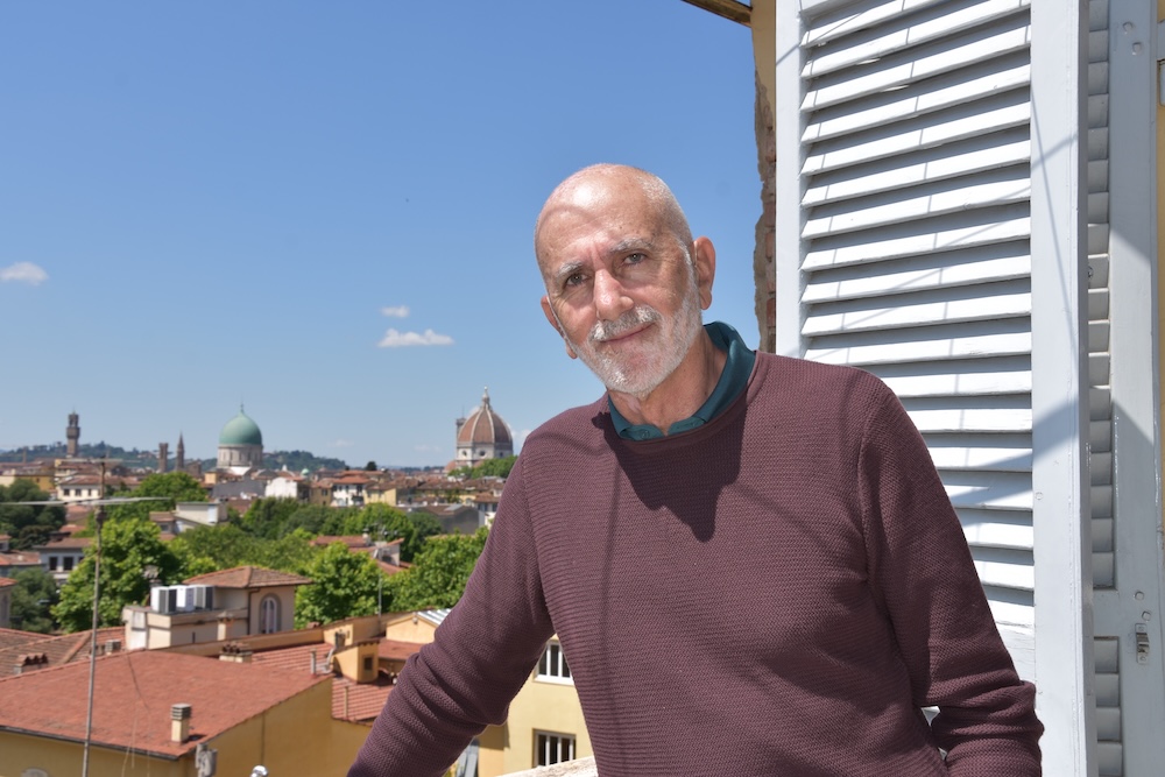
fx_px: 1359
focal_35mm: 42
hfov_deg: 46.4
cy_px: 388
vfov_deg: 31.9
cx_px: 582
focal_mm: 28
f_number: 9
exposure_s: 1/250
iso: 100
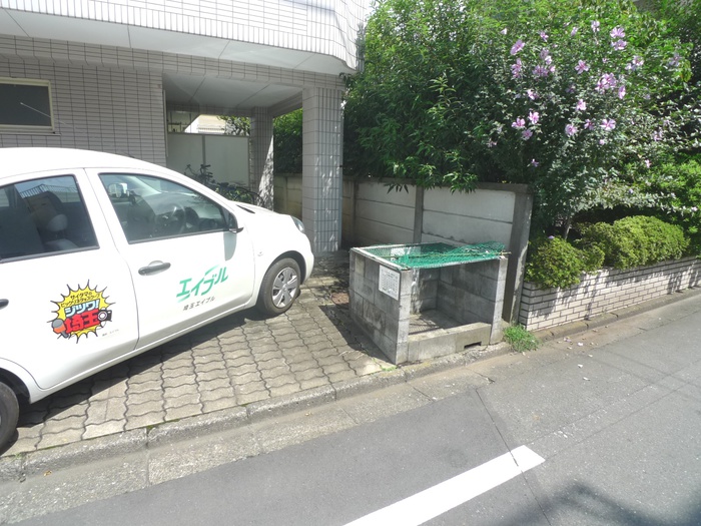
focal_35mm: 24
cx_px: 350
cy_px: 263
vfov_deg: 56.8
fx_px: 486
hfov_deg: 71.6
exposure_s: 1/400
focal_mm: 5.1
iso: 80
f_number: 4
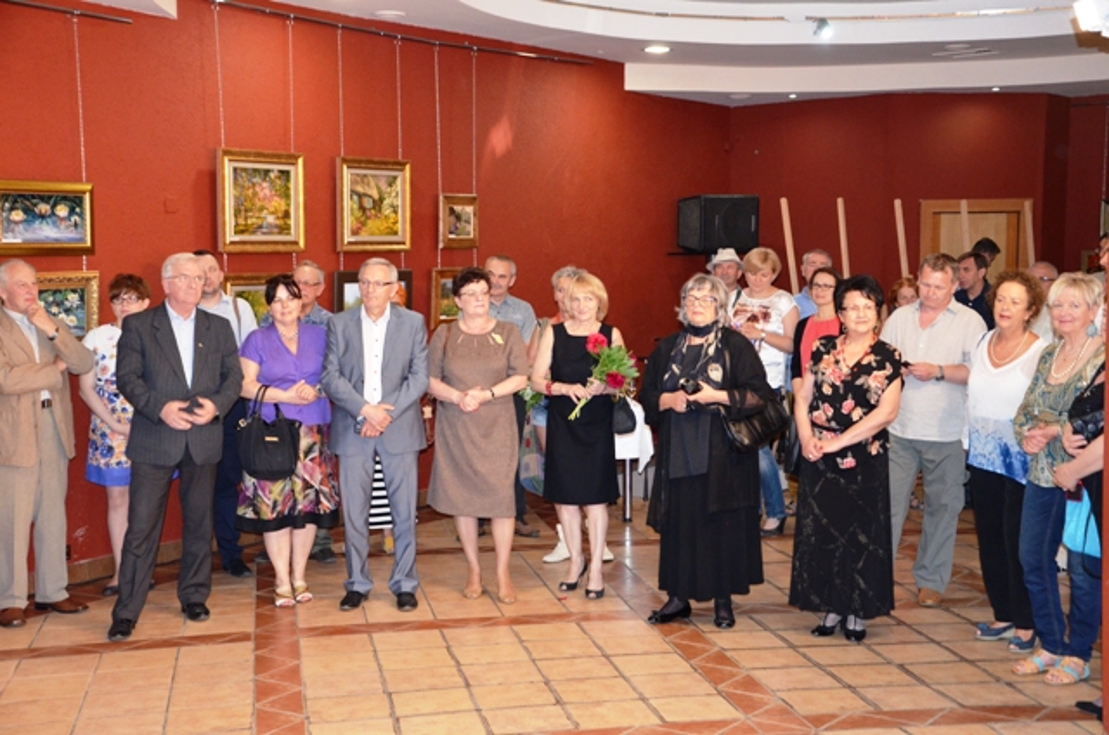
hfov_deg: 39.0
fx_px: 1568
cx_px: 554
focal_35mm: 51
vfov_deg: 26.4
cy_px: 368
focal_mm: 34
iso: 1600
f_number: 4.2
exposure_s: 1/60
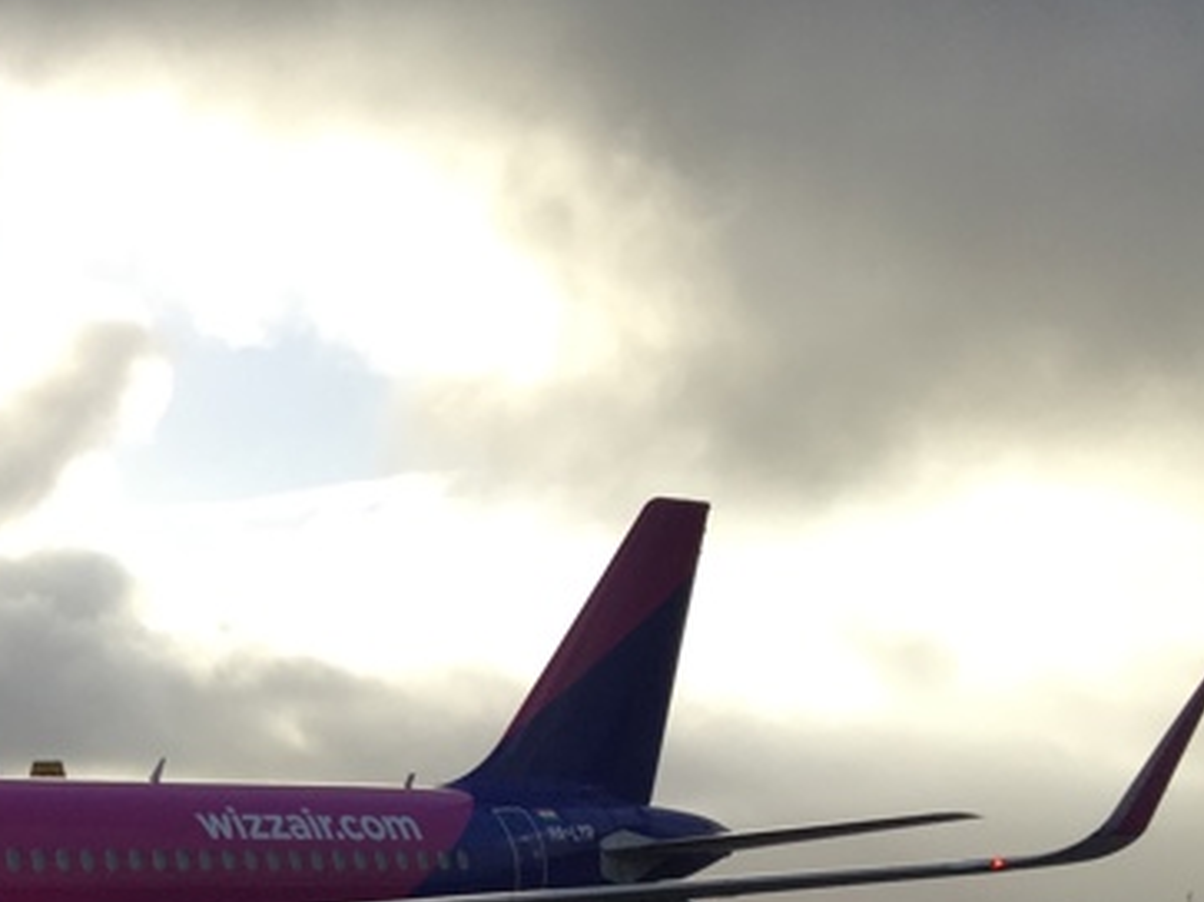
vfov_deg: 17.7
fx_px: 2747
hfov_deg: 22.4
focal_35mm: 79
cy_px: 1118
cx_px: -318
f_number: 2.2
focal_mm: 4.15
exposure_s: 1/1883
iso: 32
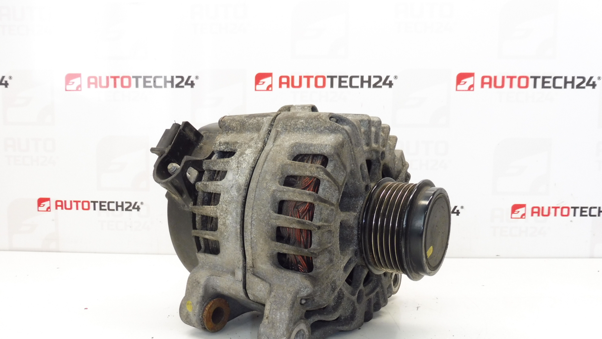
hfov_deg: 69.9
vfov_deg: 42.3
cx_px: 301
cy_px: 228
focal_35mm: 27
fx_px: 431
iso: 200
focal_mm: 4.3
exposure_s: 1/60
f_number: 3.5
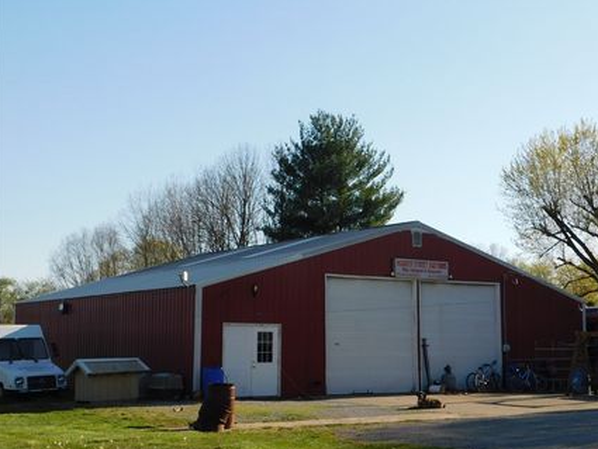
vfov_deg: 24.4
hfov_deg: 32.1
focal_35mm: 60
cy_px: 215
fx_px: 1037
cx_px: 346
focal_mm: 9
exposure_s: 1/800
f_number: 3.8
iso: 125
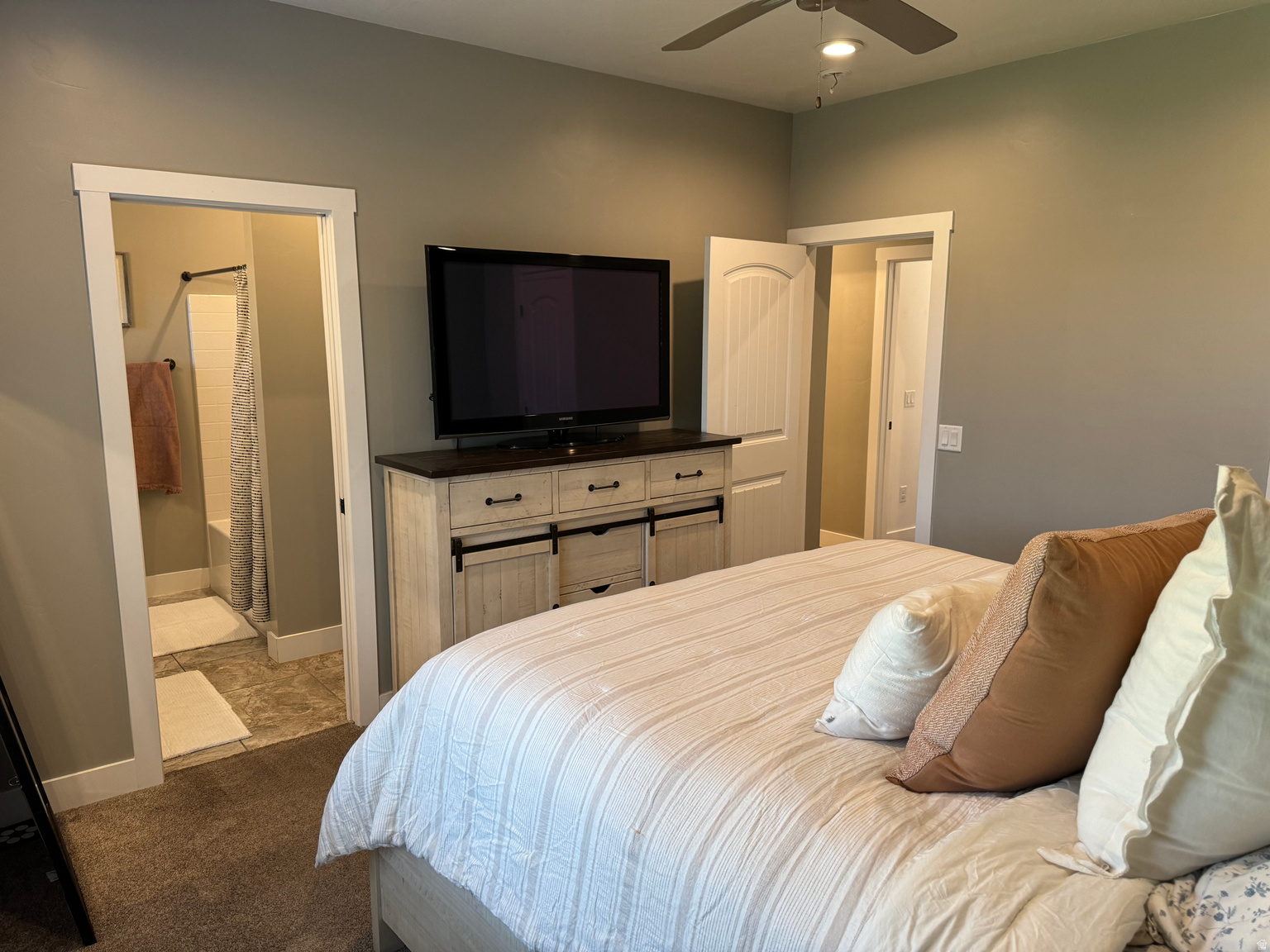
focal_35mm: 24
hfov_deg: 71.6
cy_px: 476
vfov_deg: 56.8
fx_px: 881
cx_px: 635
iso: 200
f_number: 1.78
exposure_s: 1/120
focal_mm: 6.76
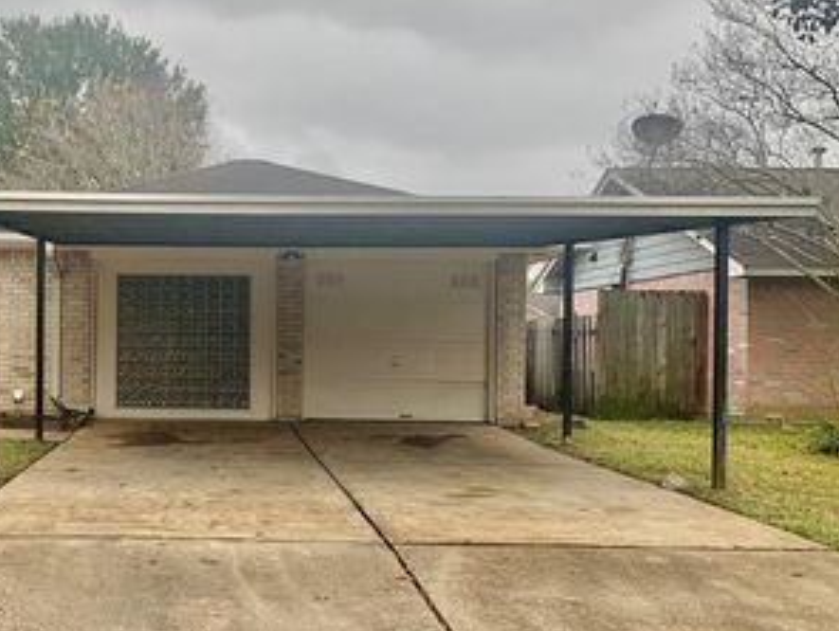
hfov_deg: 41.4
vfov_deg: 32.9
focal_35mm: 44
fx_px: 1068
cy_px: 360
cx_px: 193
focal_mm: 4.25
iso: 32
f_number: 1.8
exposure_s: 1/121
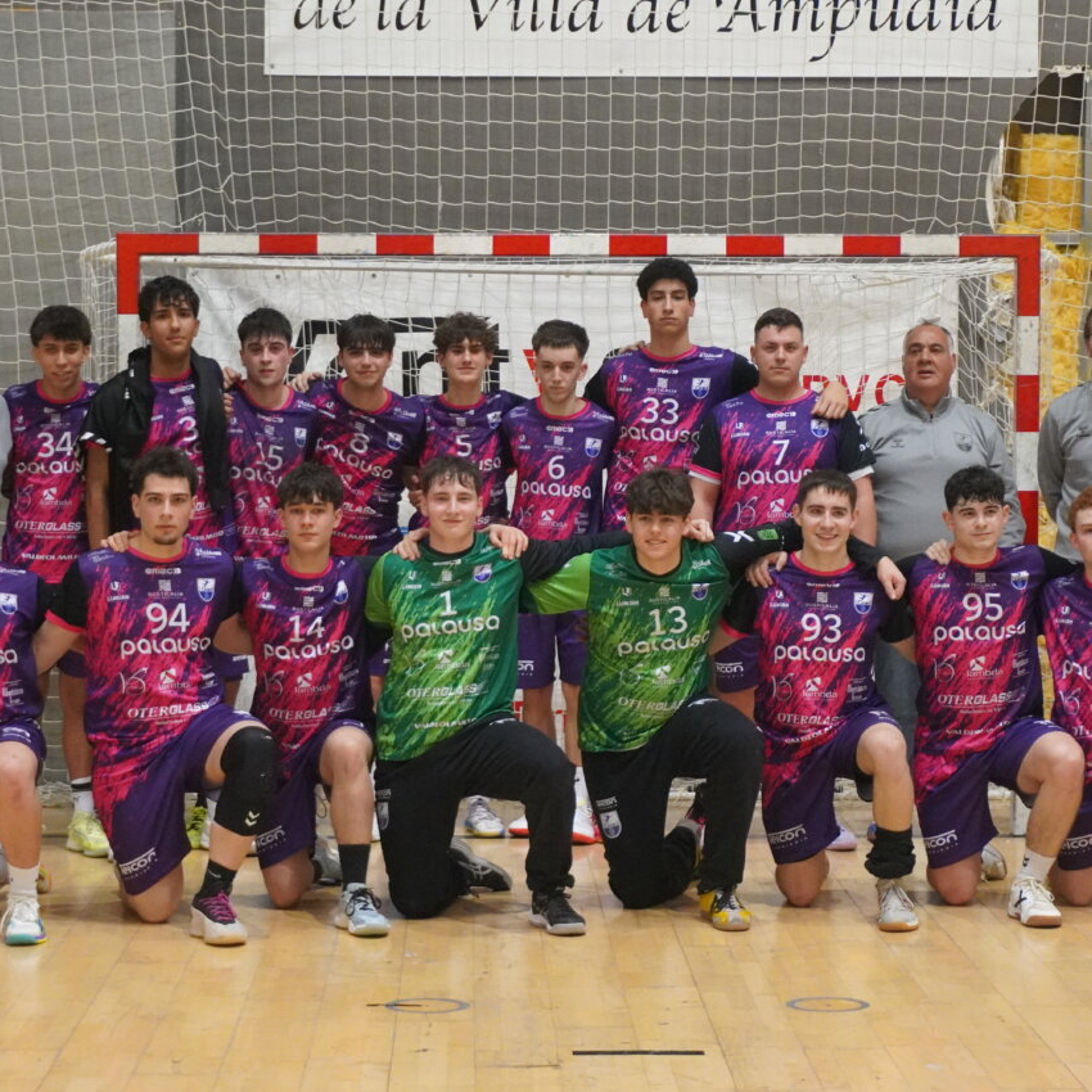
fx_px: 3426
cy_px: 545
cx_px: 549
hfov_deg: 18.1
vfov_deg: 18.1
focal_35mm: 96
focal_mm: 50
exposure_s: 1/125
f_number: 5.6
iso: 6400
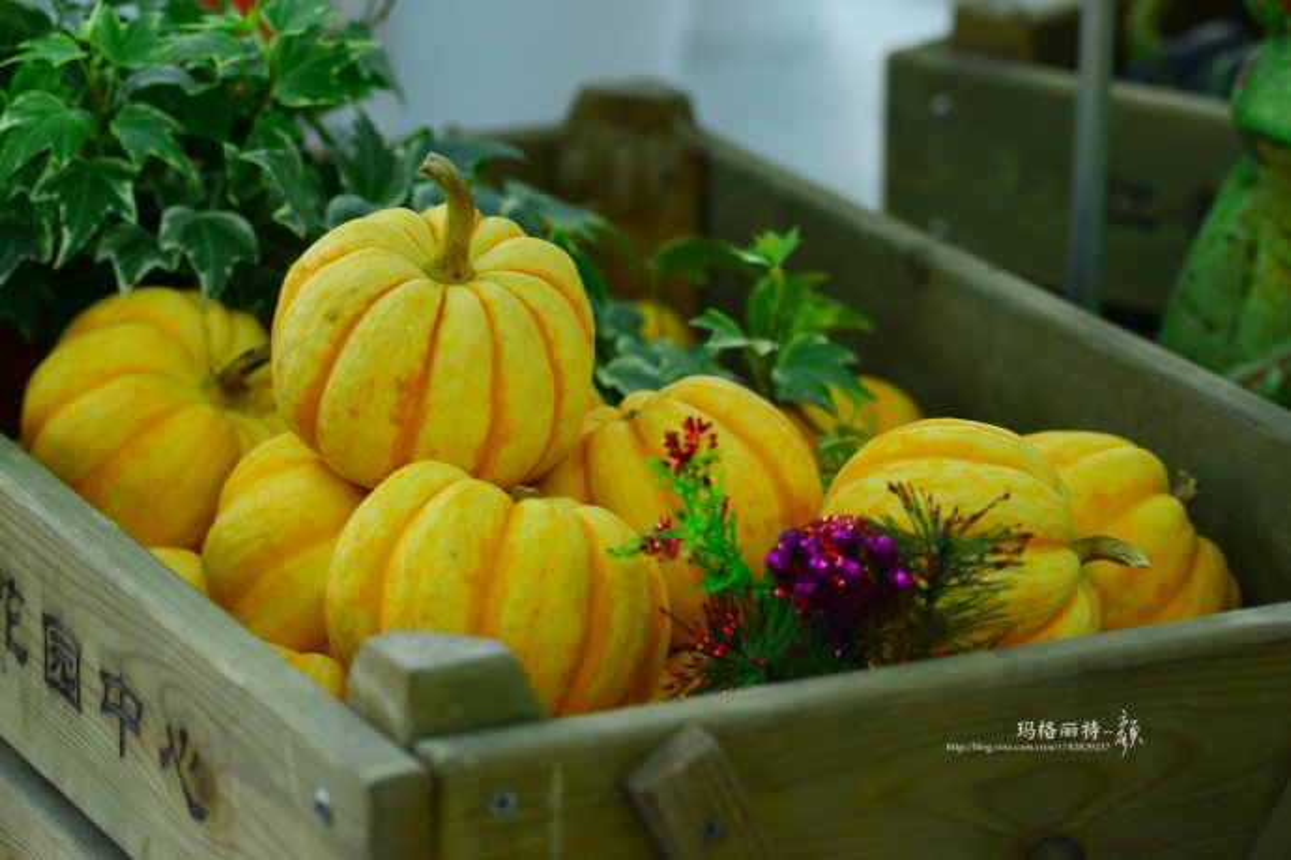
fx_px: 3765
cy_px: 430
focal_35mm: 105
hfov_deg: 19.5
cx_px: 646
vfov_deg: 13.0
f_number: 4.5
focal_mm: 105
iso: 640
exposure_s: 1/100
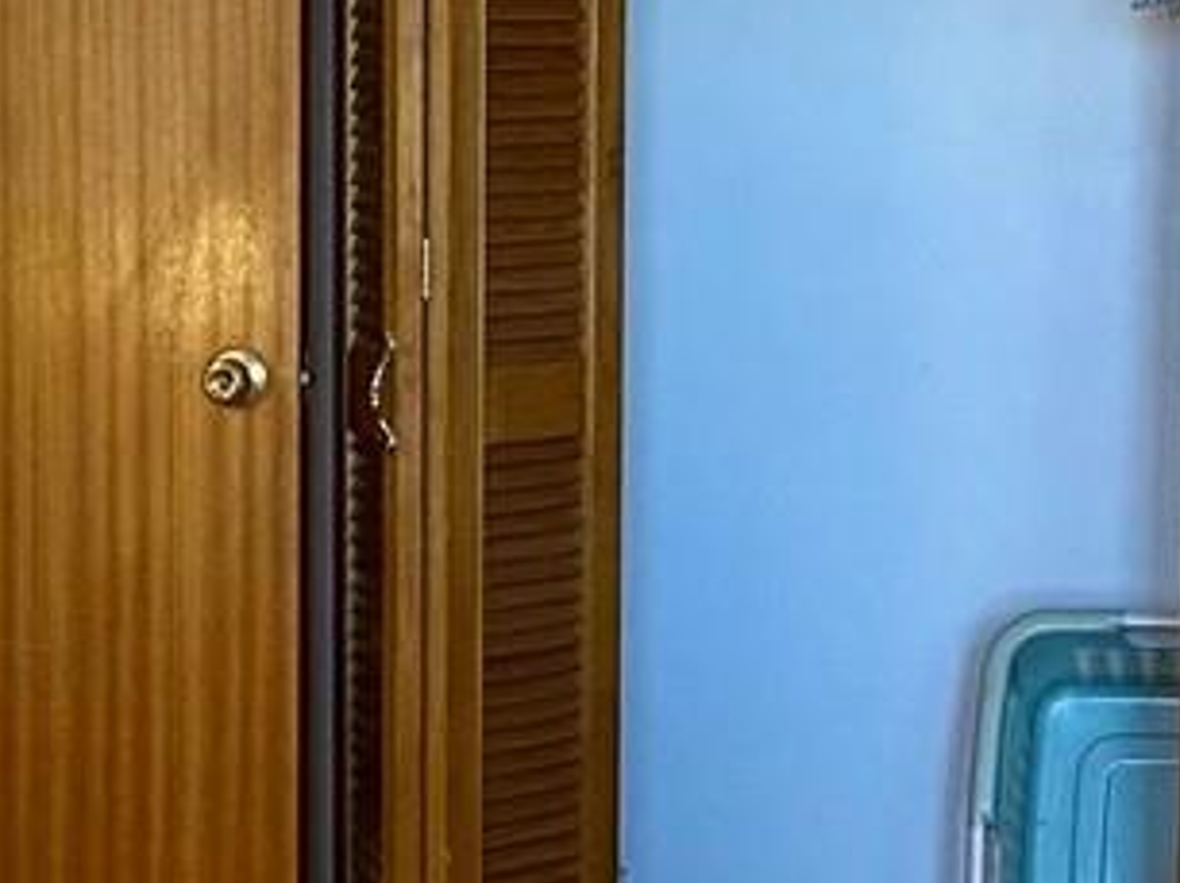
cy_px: 609
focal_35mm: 136
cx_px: 544
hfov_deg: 14.5
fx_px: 4632
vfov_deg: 10.9
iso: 125
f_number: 1.8
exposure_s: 1/60
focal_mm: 4.25
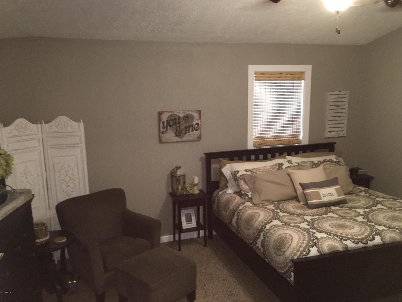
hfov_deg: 61.7
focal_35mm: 29
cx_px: 201
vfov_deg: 48.2
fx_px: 337
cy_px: 151
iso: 160
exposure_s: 1/16
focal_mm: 4.15
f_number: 2.2
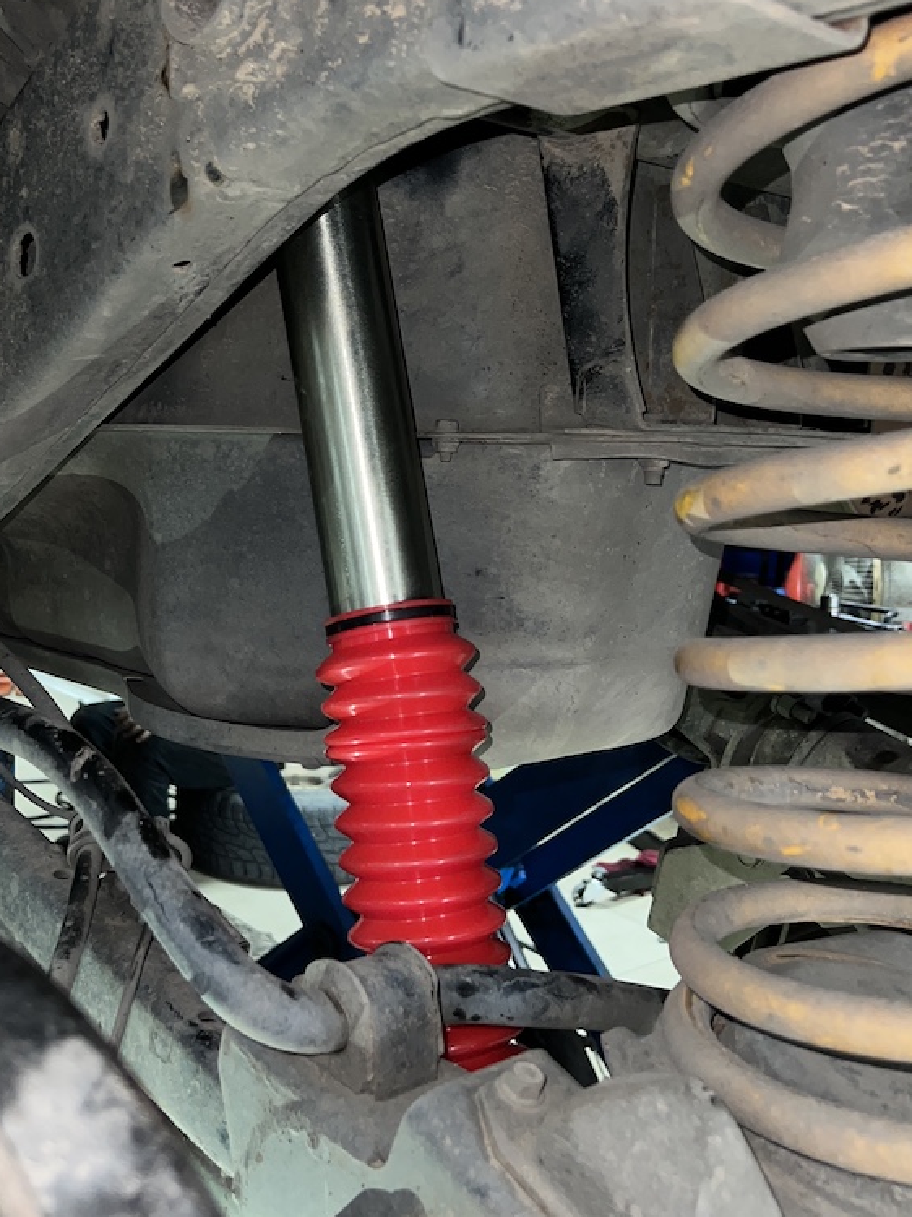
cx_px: 355
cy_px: 583
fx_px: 1300
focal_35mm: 37
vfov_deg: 50.1
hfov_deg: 38.5
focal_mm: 5.7
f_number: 1.5
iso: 100
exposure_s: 1/17
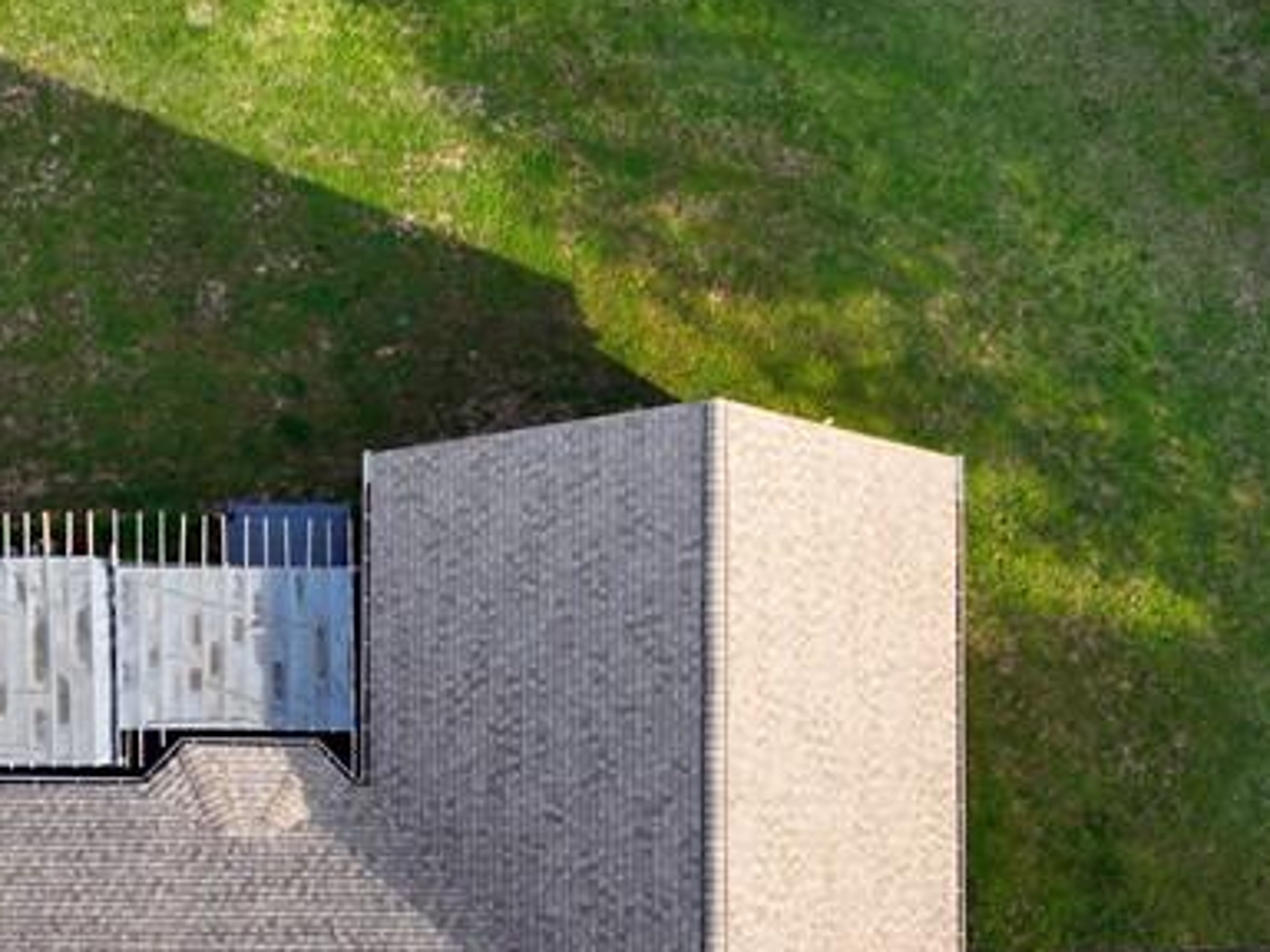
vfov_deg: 22.5
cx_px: 255
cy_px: 825
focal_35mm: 64
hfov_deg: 29.6
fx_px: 2348
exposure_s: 1/80
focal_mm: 12.3
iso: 100
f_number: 2.8
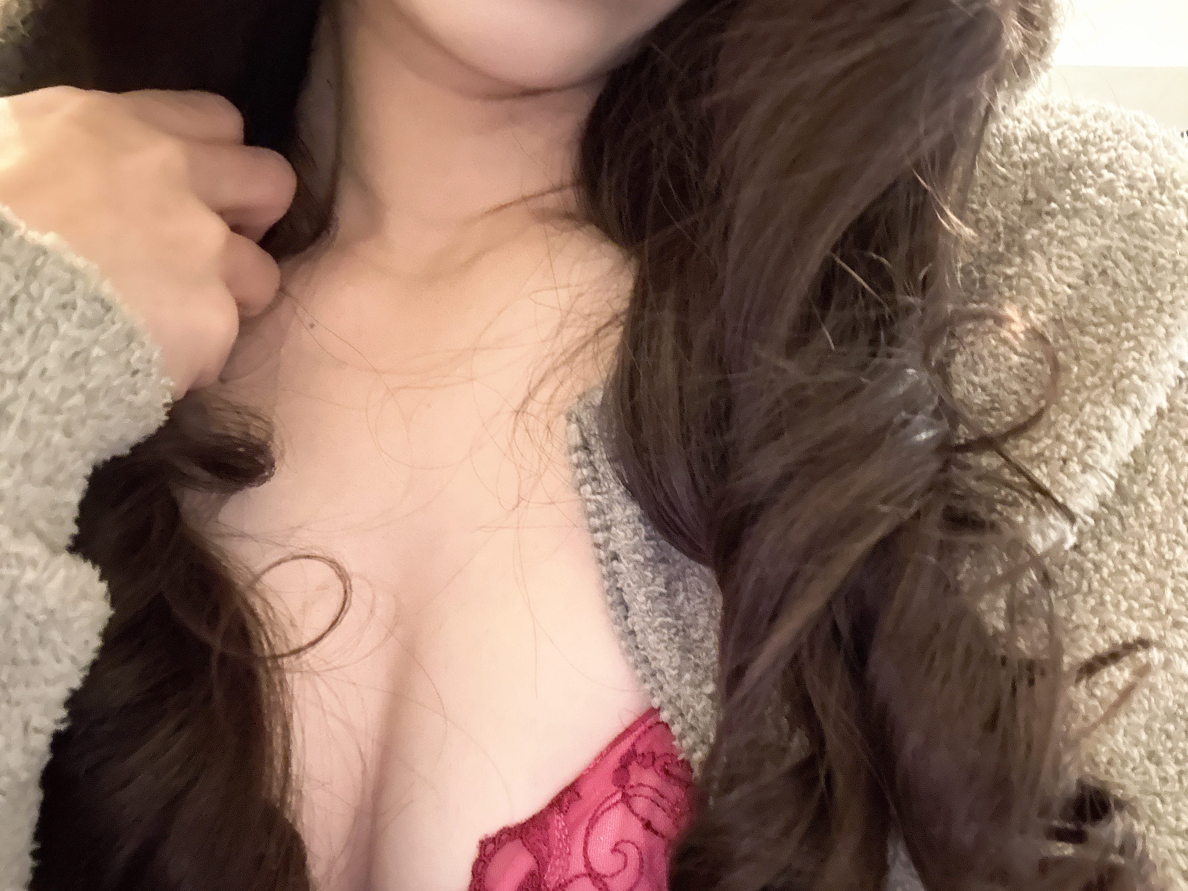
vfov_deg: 45.4
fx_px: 1064
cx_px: 589
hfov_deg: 58.3
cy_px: 471
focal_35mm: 31
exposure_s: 1/17
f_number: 1.9
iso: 800
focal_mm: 2.69
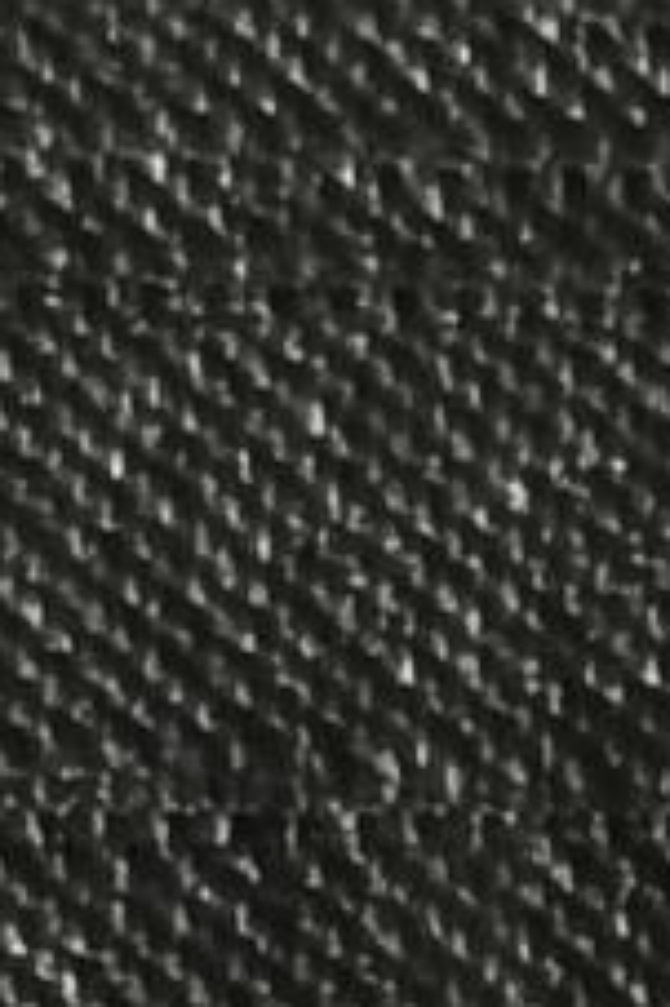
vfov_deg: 3.4
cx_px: 2915
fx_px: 16159
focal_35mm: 578
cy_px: 3979
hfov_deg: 2.3
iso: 64
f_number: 1.8
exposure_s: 1/100
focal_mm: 5.58
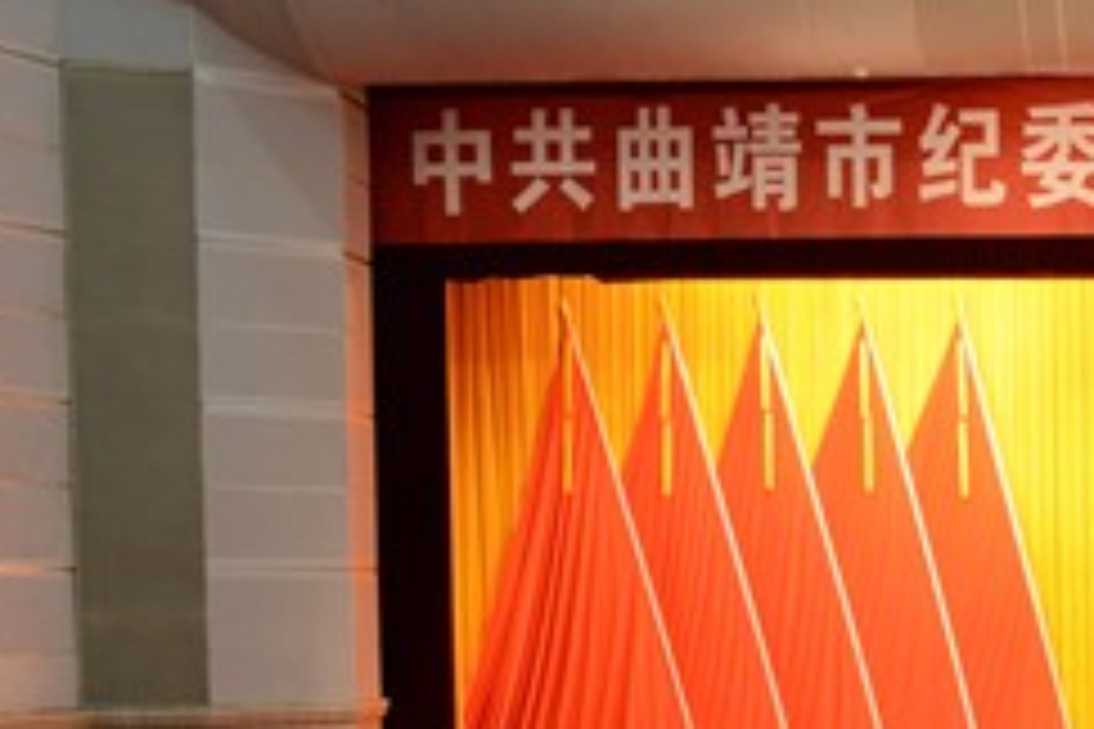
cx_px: 1247
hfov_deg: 23.8
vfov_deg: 16.9
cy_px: 720
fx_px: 2401
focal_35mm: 79
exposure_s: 1/60
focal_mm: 32
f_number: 5.6
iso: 2000
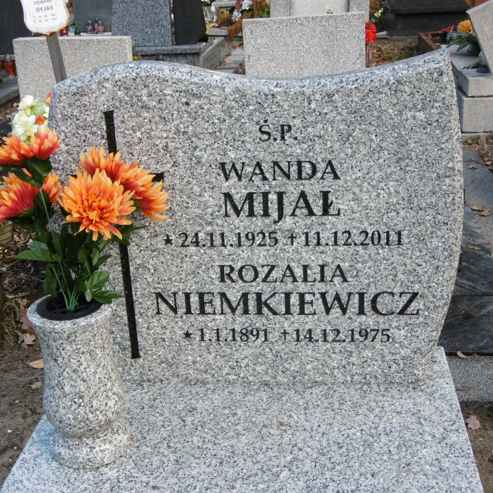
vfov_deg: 33.4
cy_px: 245
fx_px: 822
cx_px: 225
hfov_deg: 33.4
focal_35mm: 51
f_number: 3.8
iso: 100
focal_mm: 7.7
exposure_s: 1/160
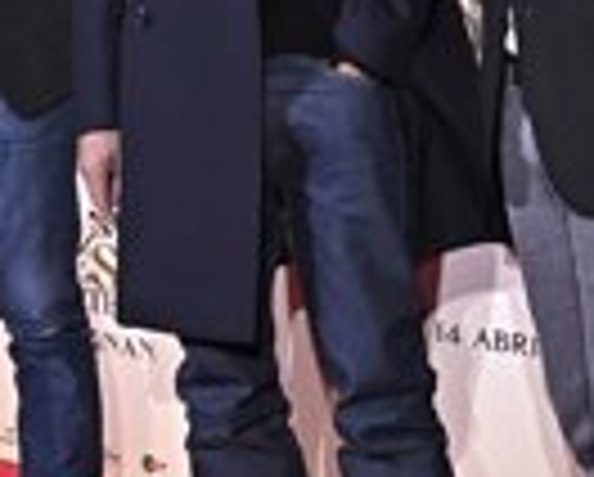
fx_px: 2254
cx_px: 243
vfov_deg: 12.0
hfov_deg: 15.0
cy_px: 22
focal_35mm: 128
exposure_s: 1/320
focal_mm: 27
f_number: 4
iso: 800
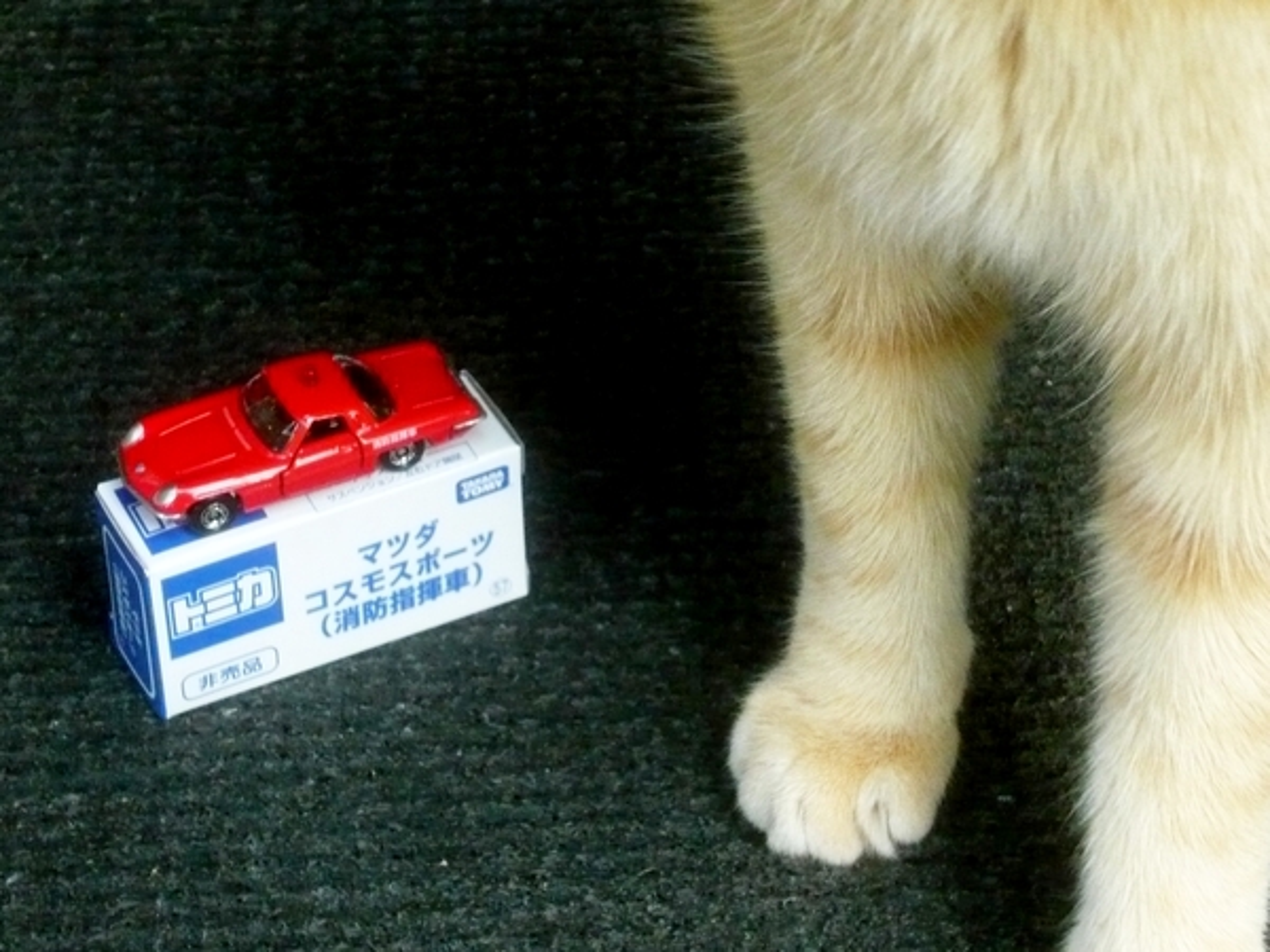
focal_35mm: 105
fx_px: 3852
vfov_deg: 14.1
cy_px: 476
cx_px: 635
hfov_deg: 18.7
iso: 800
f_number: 4.4
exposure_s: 1/125
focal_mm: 13.6
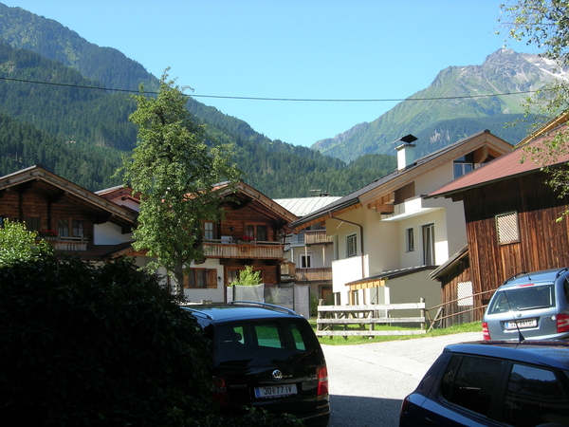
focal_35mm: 61
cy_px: 214
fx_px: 1003
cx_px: 284
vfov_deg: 24.0
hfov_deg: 31.7
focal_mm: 12.7
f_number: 5.9
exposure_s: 1/168
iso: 64
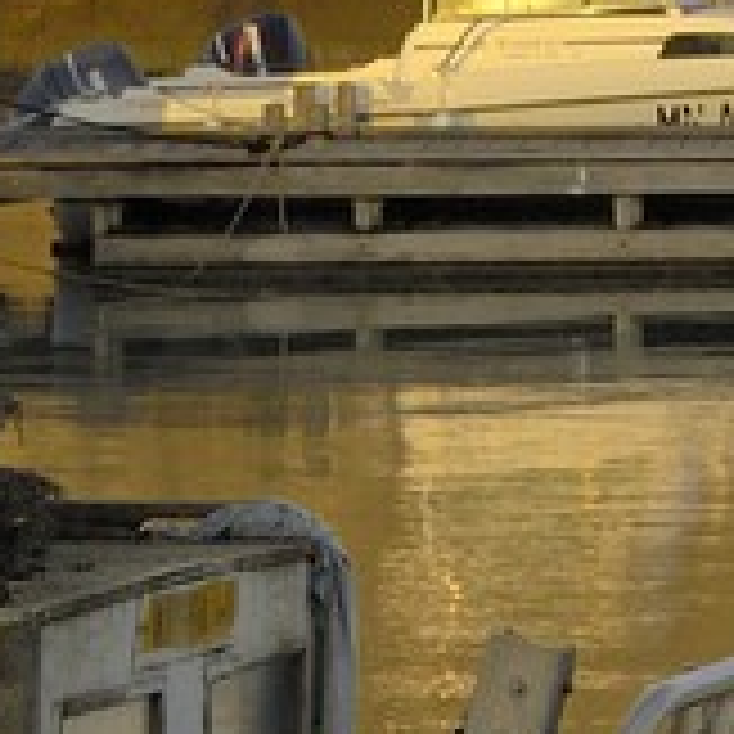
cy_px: -417
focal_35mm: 437
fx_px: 10487
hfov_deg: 3.7
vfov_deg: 4.0
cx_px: 3476
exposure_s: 1/160
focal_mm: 35
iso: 100
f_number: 6
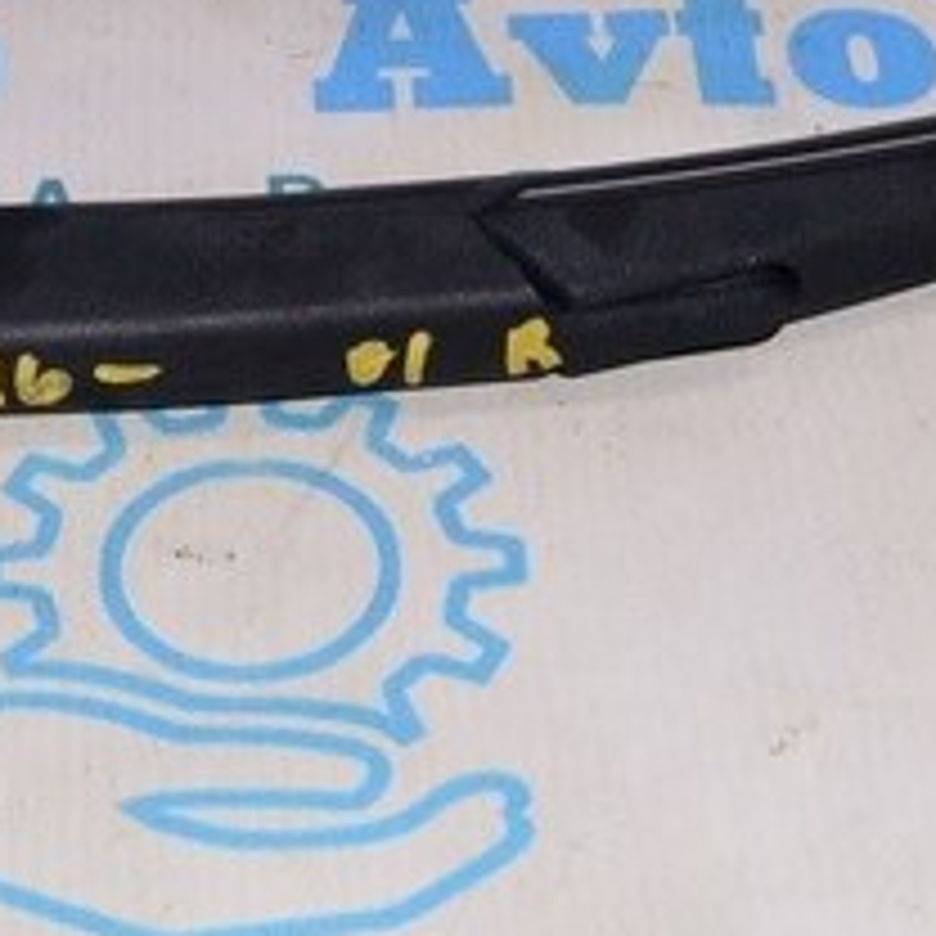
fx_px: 3457
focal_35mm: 113
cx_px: 194
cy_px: 277
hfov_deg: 15.3
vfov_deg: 15.4
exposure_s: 1/200
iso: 1600
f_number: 8
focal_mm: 18
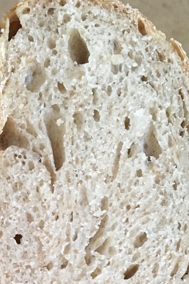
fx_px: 669
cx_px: -42
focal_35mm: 85
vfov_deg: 22.1
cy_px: 339
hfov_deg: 15.5
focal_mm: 4.15
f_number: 2.2
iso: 100
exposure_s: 1/20
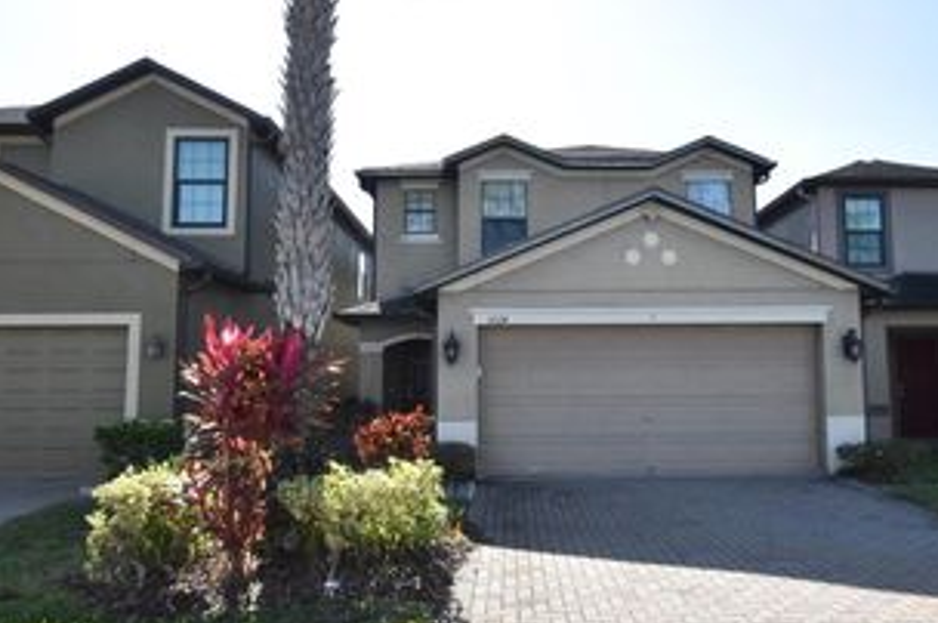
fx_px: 739
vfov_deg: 45.7
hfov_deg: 64.4
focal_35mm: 28
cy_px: 310
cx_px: 543
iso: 800
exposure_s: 1/4000
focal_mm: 11.5
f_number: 3.5
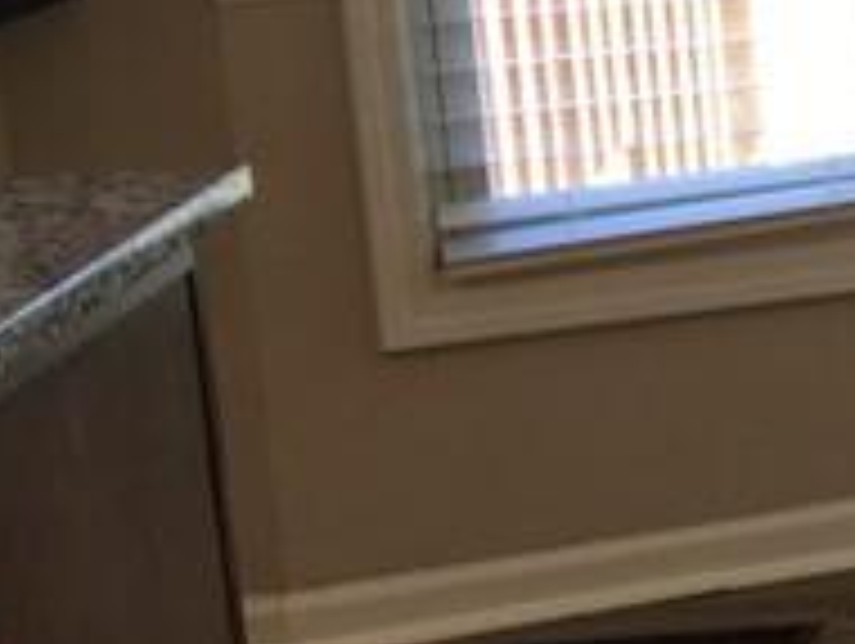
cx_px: 2250
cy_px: -14
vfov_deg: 9.5
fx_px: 3858
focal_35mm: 156
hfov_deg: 10.4
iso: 32
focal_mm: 4.15
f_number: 2.2
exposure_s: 1/40
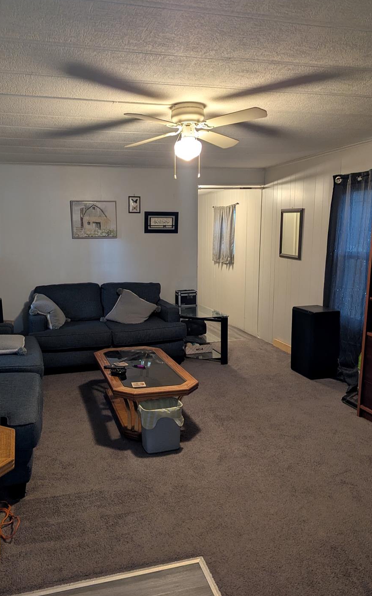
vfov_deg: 66.4
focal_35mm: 28
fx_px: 454
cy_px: 309
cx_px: 156
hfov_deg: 44.4
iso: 188
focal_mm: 6.81
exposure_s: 1/23.8
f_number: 1.85
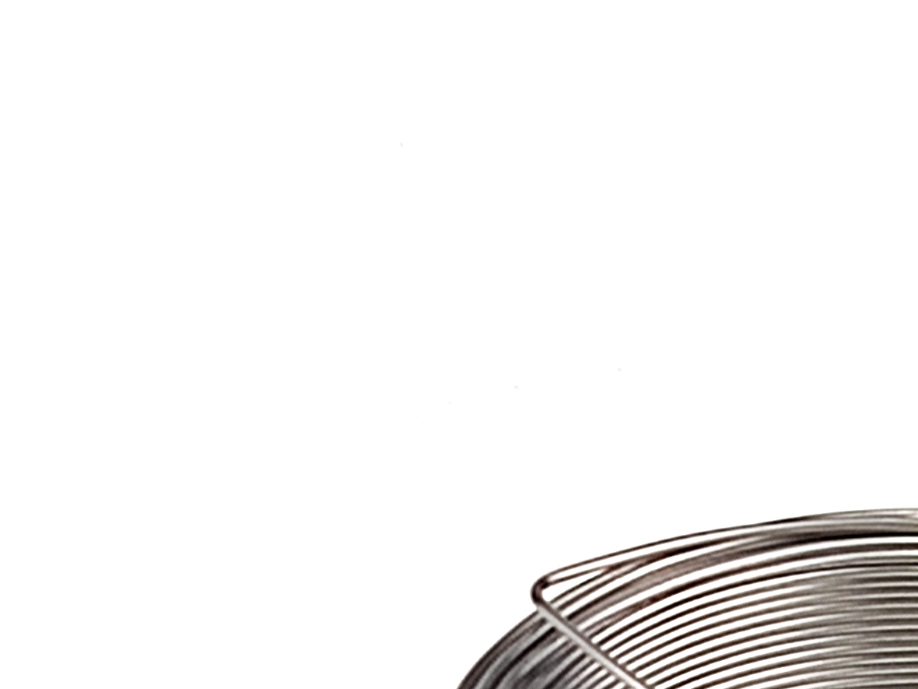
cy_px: 994
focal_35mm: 200
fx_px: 5304
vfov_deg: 7.3
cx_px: 975
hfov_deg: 9.8
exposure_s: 1/170
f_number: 1.79
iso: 50
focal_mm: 4.71
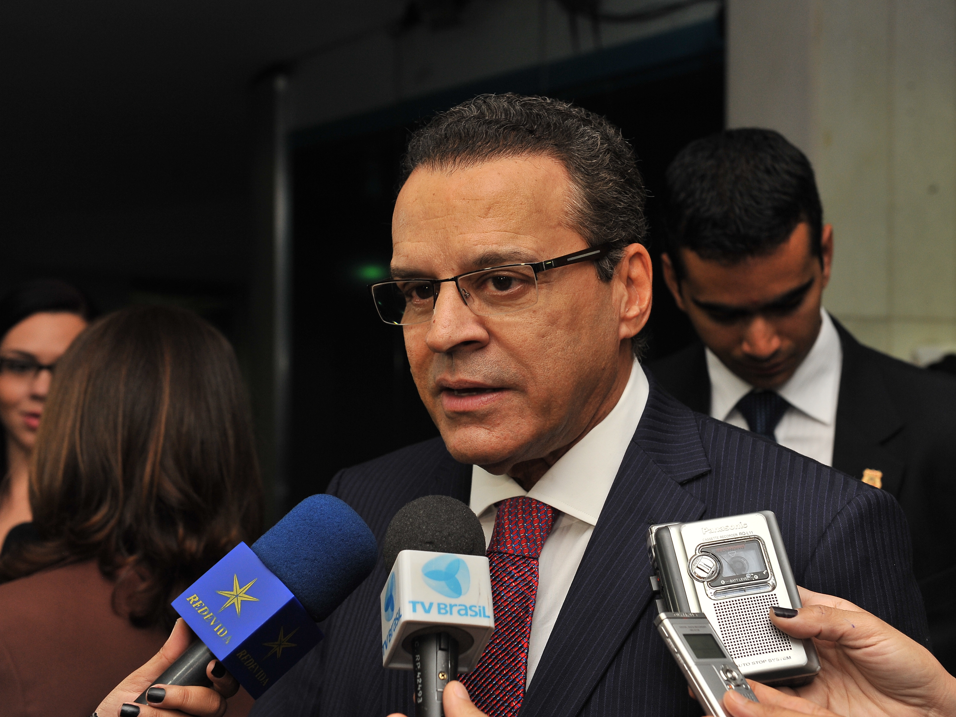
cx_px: 492
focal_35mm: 60
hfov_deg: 32.2
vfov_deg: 24.4
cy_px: 359
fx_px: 1657
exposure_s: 1/80
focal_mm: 55
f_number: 5.6
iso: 800
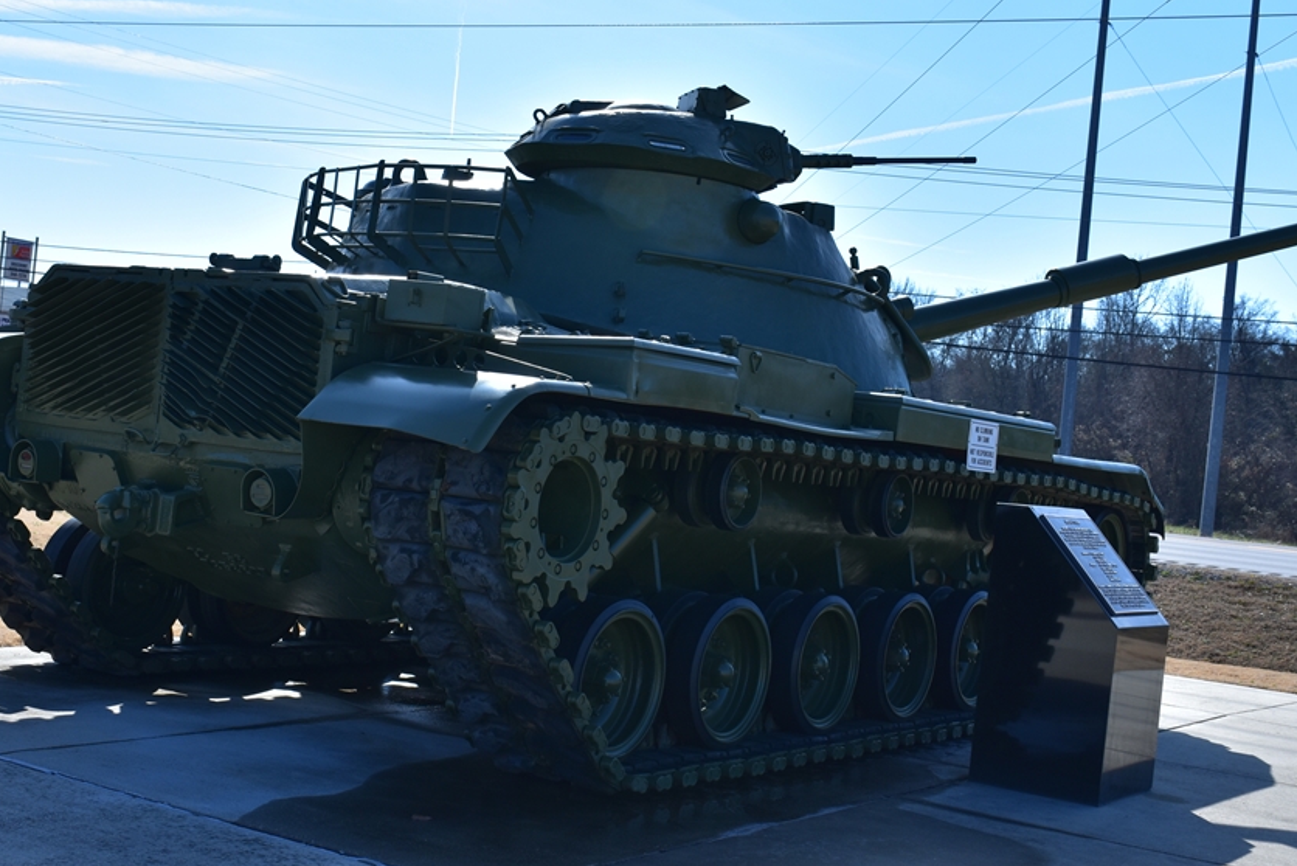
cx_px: 661
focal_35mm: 50
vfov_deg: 27.2
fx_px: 1788
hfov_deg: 39.9
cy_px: 384
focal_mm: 27
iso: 140
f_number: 8
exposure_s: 1/500
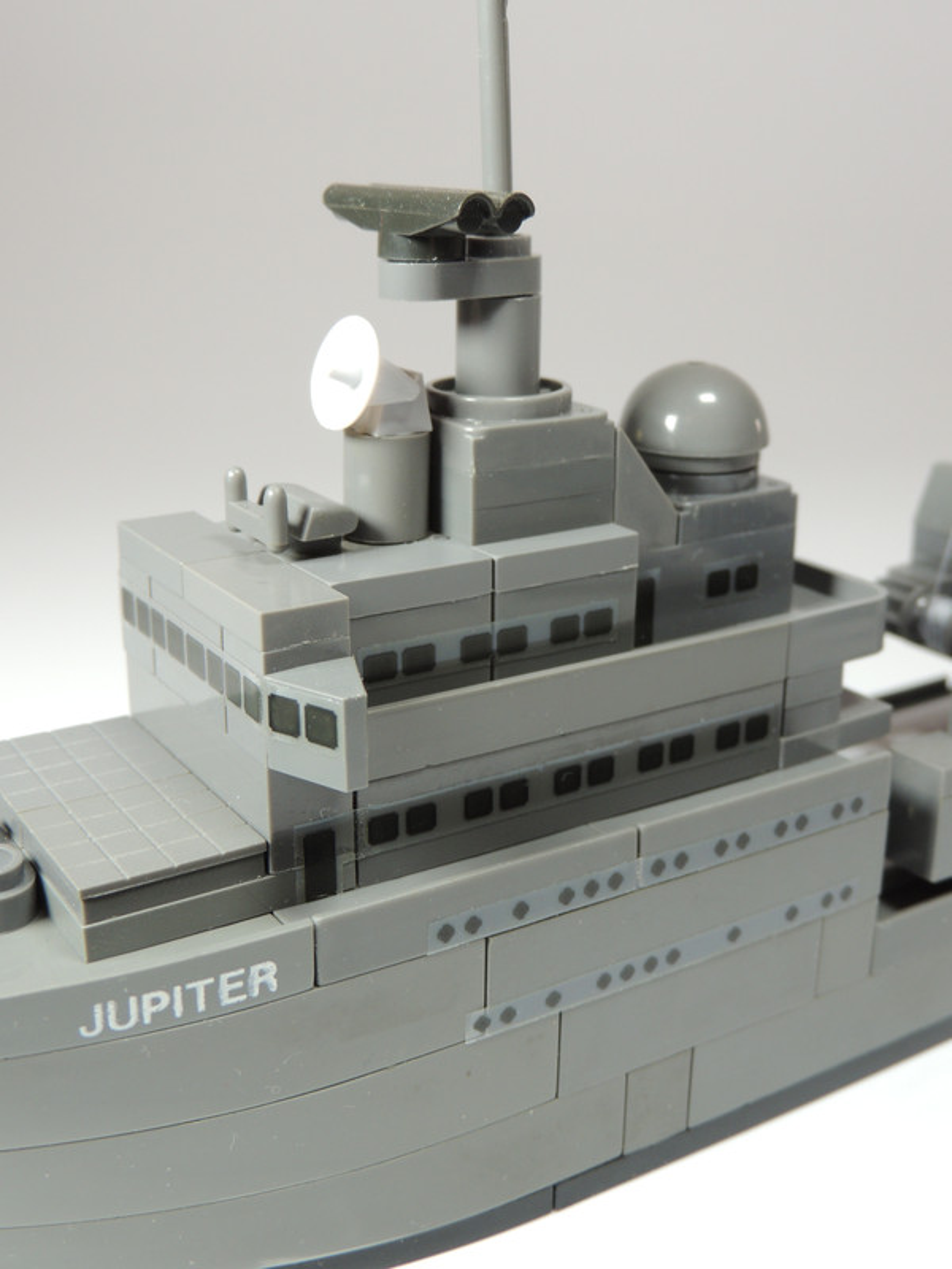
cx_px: 476
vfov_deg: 43.9
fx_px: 1577
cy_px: 634
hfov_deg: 33.6
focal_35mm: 43
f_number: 3.4
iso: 125
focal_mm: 7.6
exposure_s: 1/20
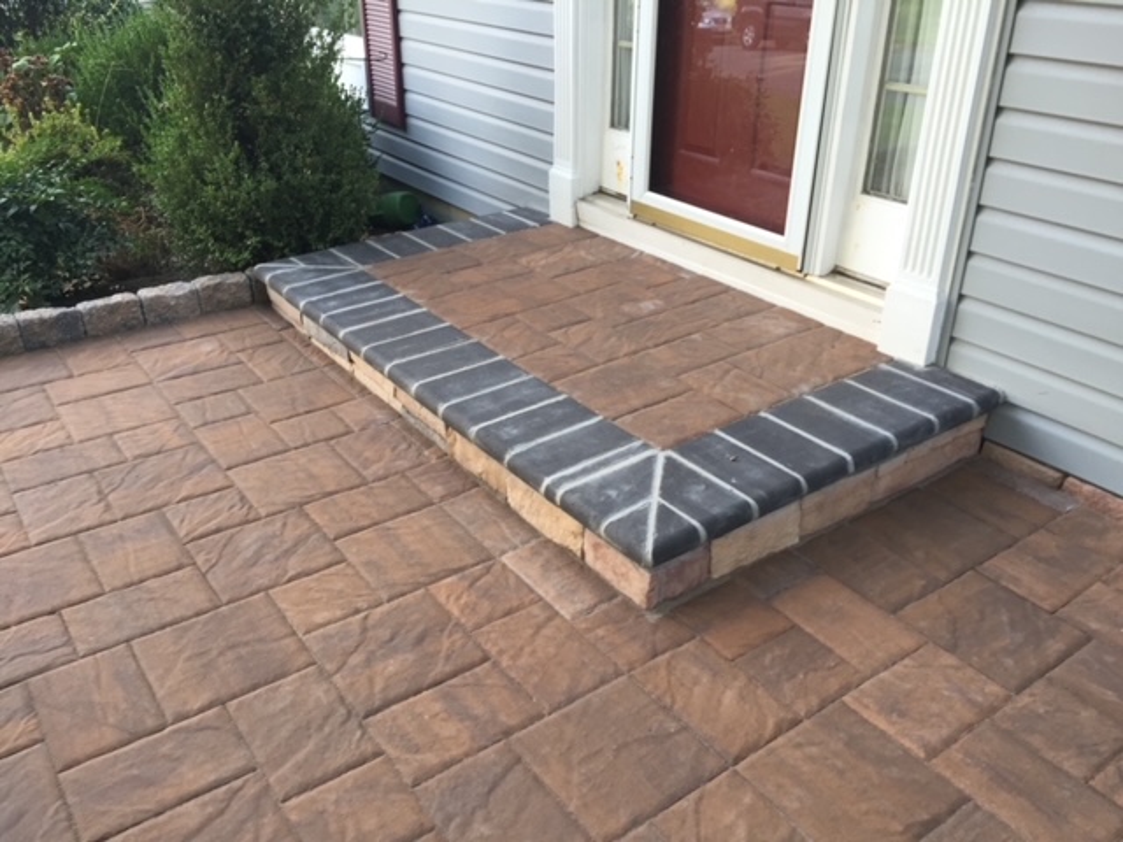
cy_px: 421
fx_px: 941
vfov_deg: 48.2
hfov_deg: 61.7
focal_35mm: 29
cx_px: 562
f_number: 2.2
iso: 40
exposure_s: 1/120
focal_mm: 4.15
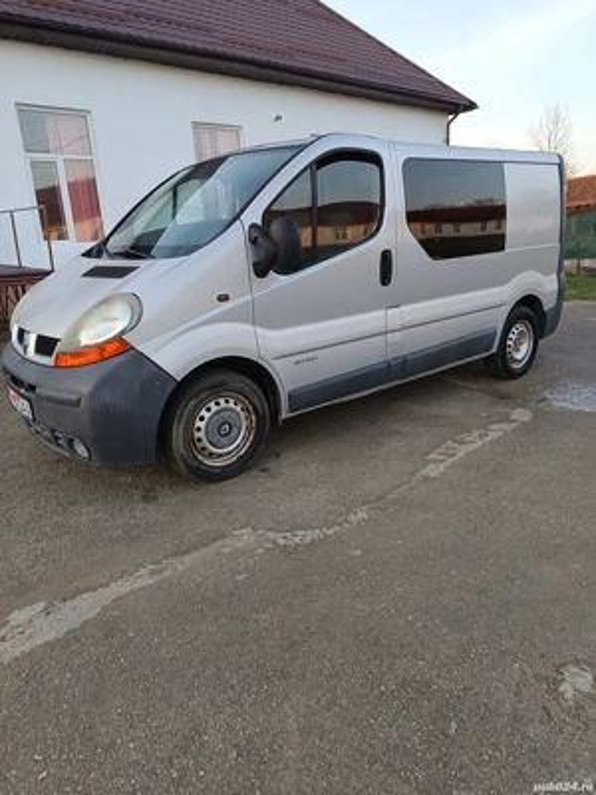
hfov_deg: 56.8
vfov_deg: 71.6
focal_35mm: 24
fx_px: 551
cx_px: 298
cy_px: 398
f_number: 1.7
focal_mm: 5.31
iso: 124
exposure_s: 1/50
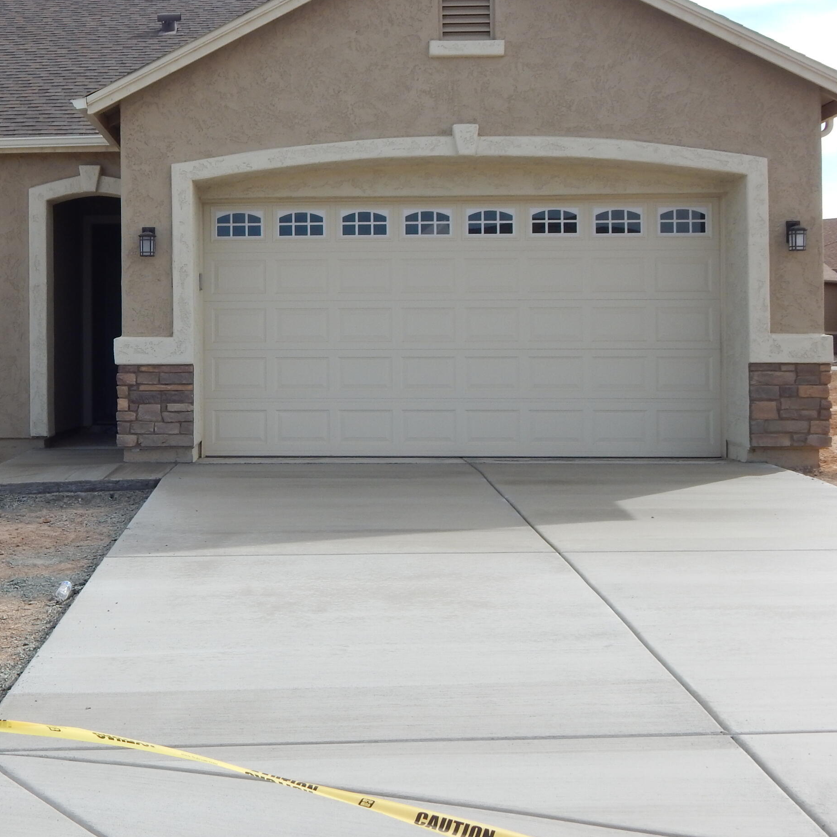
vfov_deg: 34.6
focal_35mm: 49
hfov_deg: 34.3
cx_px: 266
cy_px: 342
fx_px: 1340
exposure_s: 1/1250
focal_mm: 6.1
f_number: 3.3
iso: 125
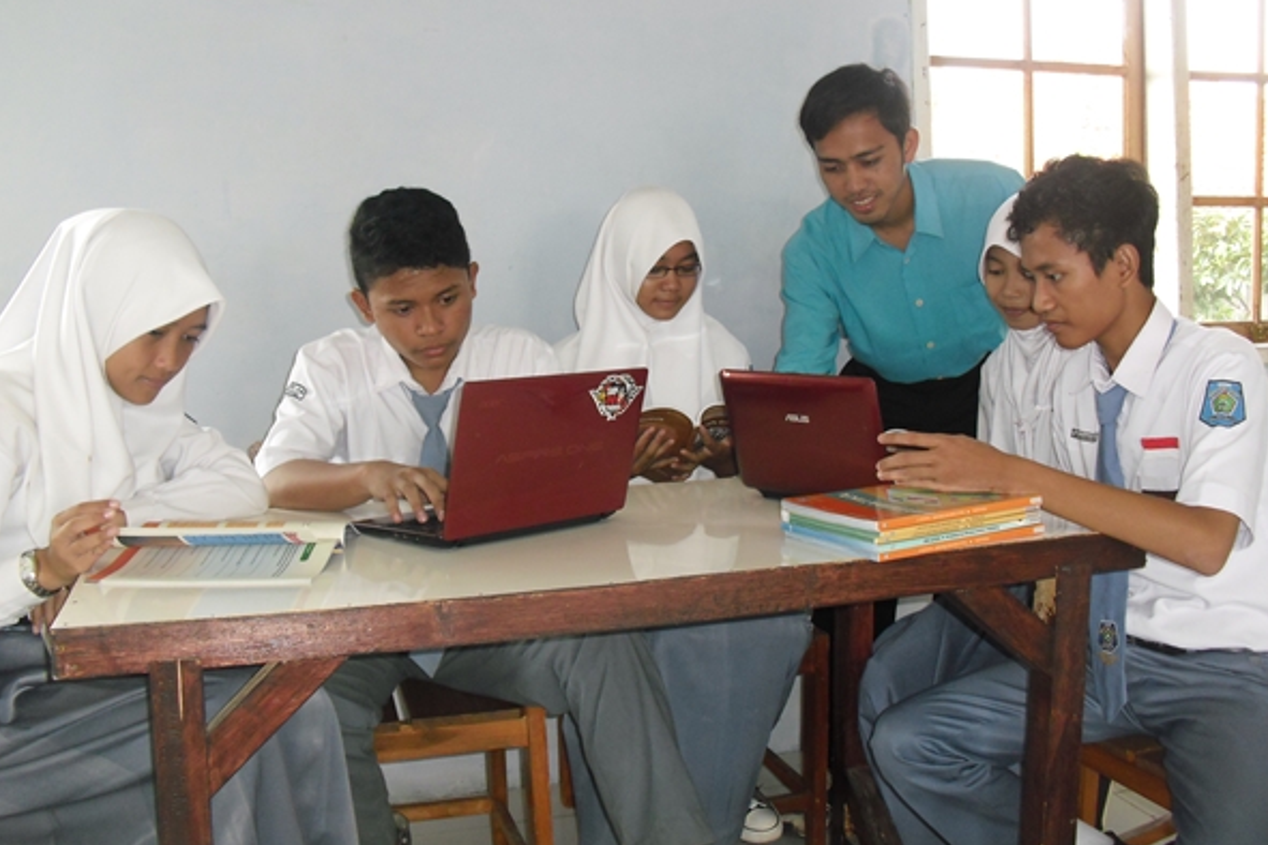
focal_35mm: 38
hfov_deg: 50.7
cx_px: 626
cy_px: 375
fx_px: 1338
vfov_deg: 35.0
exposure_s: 1/100
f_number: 3.1
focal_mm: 6.3
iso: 200
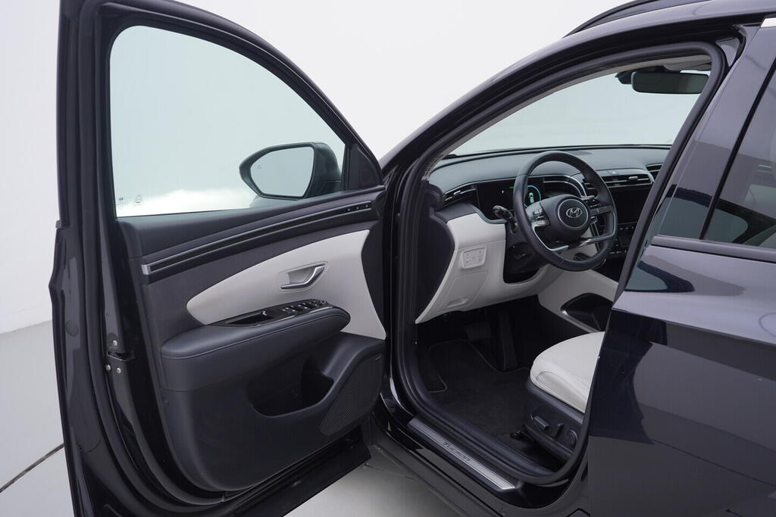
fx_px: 776
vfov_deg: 36.9
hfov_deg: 53.1
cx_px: 388
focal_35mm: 36
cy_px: 258
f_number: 4
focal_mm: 24
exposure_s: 1/60
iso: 125
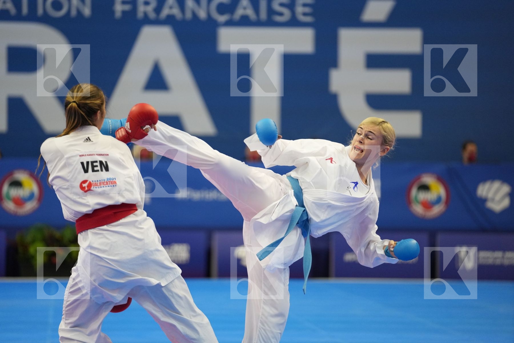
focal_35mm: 171
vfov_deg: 8.0
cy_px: 172
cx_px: 257
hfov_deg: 12.0
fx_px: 2441
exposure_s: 1/1000
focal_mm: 171
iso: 2500
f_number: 2.8
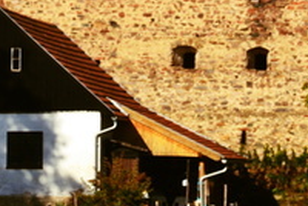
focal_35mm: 359
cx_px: 146
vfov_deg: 3.8
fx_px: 3072
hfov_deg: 5.7
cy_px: 28
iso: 200
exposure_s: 1/640
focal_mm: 75
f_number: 6.3
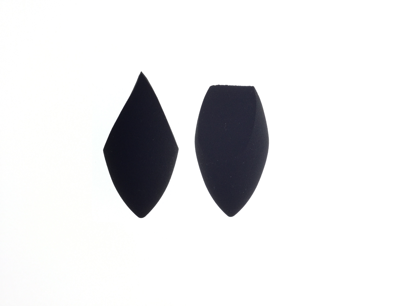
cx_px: 204
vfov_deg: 45.4
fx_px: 365
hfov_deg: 58.4
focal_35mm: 31
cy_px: 153
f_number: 2.4
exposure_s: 1/1148
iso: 25
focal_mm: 3.3
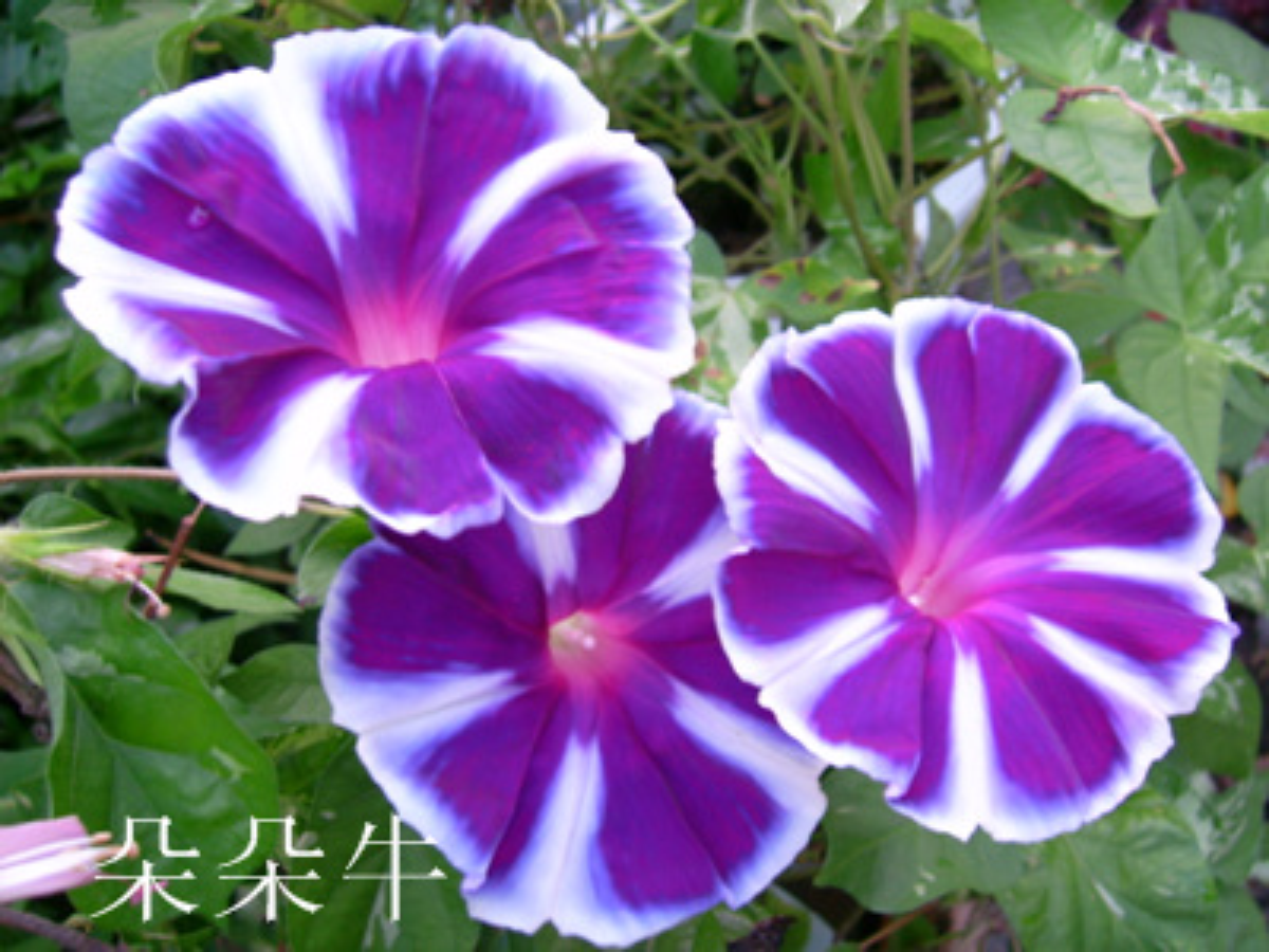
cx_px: 634
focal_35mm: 40
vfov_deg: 36.0
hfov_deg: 46.8
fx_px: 1466
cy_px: 476
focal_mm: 8.25
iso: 50
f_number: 2.8
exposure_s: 1/8
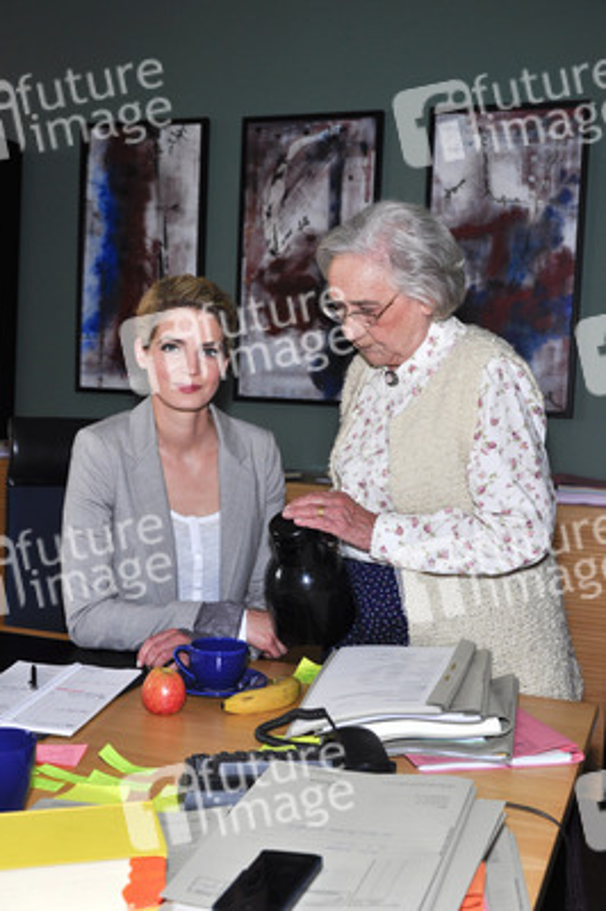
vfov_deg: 43.6
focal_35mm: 45
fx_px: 1138
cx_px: 303
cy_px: 456
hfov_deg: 29.8
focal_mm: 30
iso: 250
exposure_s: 1/125
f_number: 5.6
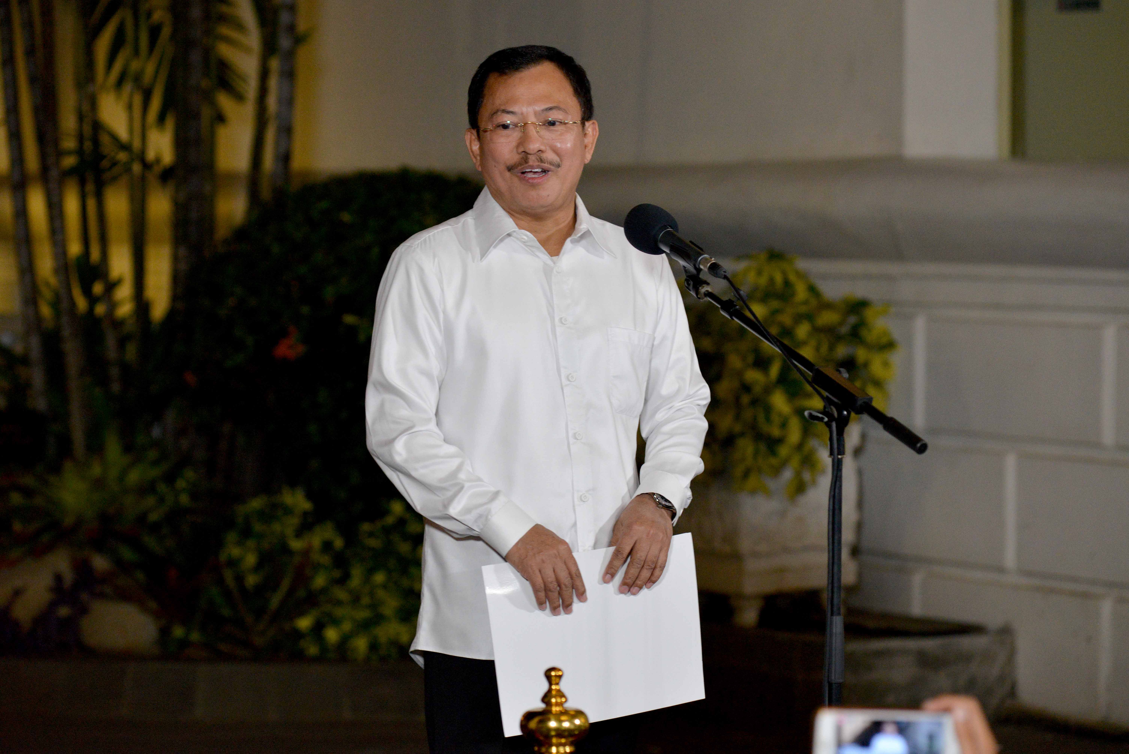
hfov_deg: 15.2
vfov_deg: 10.2
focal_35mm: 135
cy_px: 377
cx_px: 564
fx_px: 4235
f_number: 4.5
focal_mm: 135
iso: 3200
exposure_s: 1/100
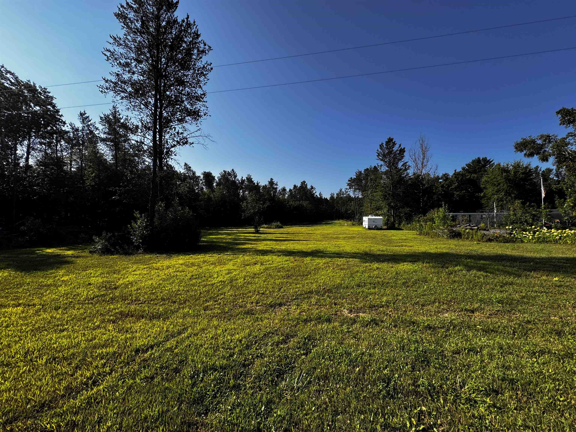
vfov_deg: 85.7
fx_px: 233
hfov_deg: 102.1
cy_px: 216
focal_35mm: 14
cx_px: 288
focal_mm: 2.22
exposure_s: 1/1600
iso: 50
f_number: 2.2
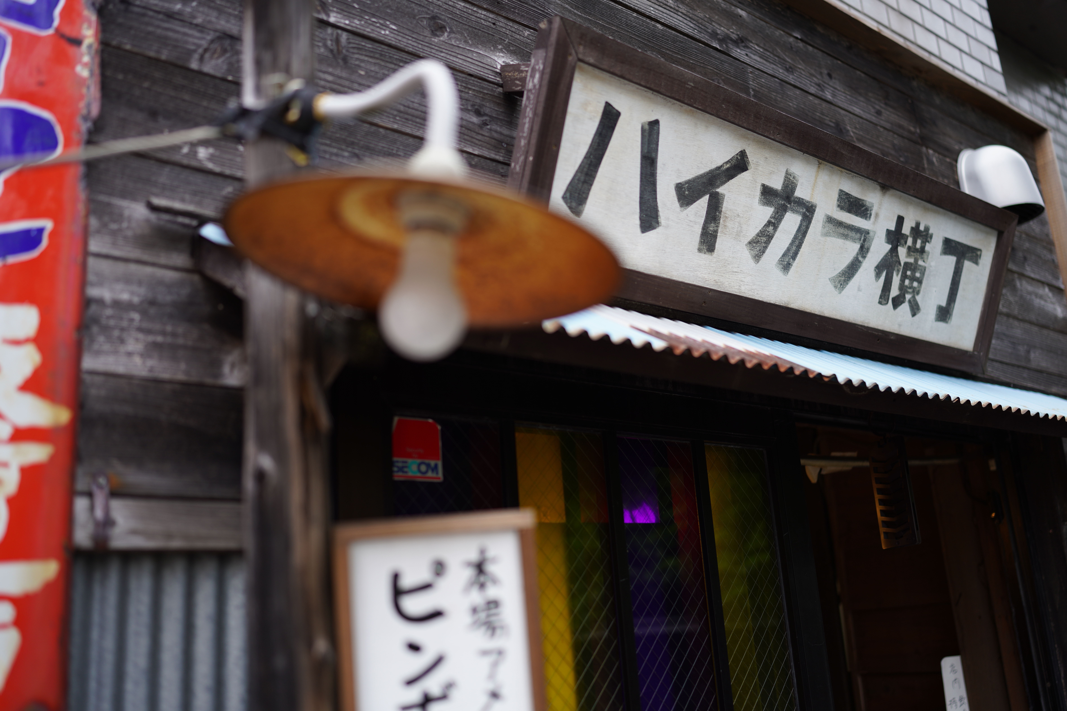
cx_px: 534
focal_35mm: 35
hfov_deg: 54.4
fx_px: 1037
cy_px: 356
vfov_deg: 37.9
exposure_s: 1/640
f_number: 1.4
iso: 100
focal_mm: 35
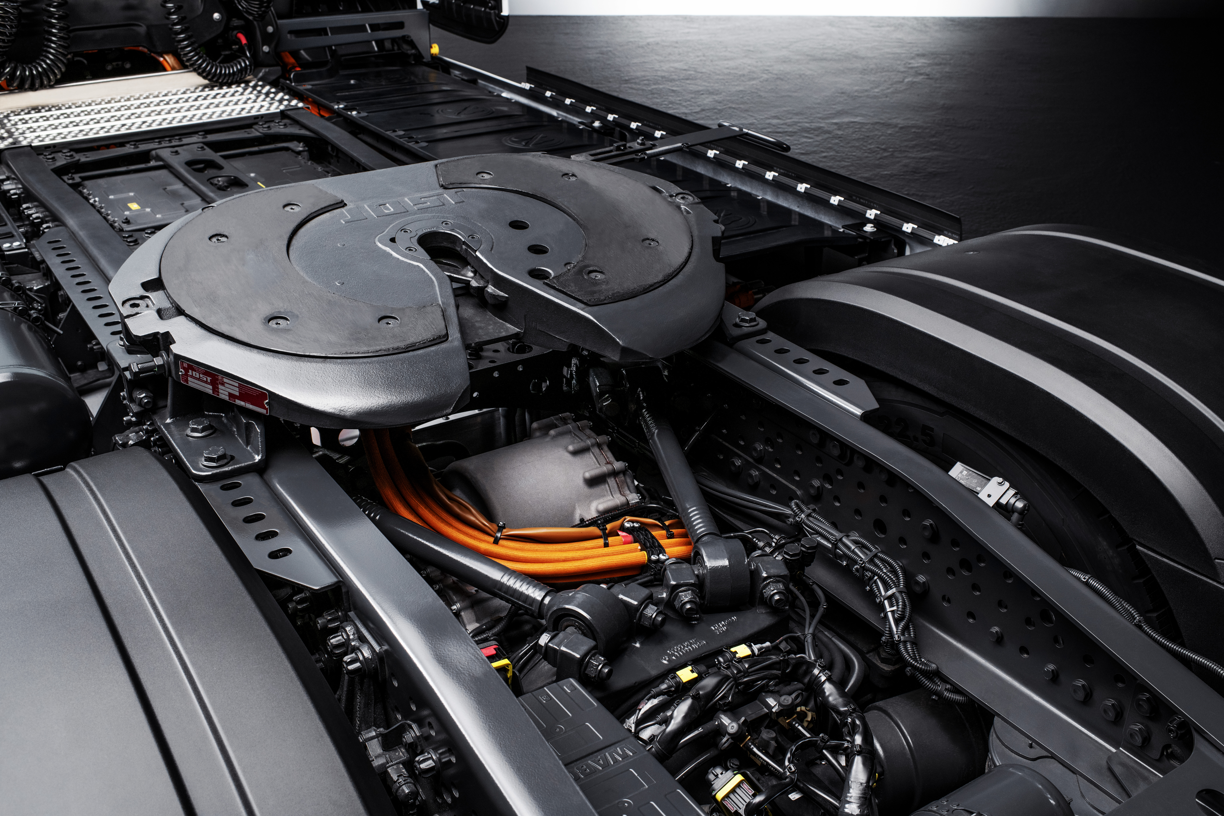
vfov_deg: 37.9
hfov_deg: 54.4
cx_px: 612
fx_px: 1190
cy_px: 408
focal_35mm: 35
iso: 125
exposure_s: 1/1.25
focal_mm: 35
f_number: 10
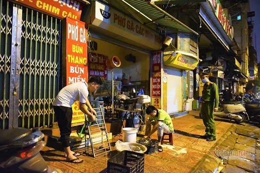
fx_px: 173
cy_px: 86
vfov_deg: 53.1
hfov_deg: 73.7
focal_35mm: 24
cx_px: 130
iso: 1600
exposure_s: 1/80
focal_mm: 24
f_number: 2.8
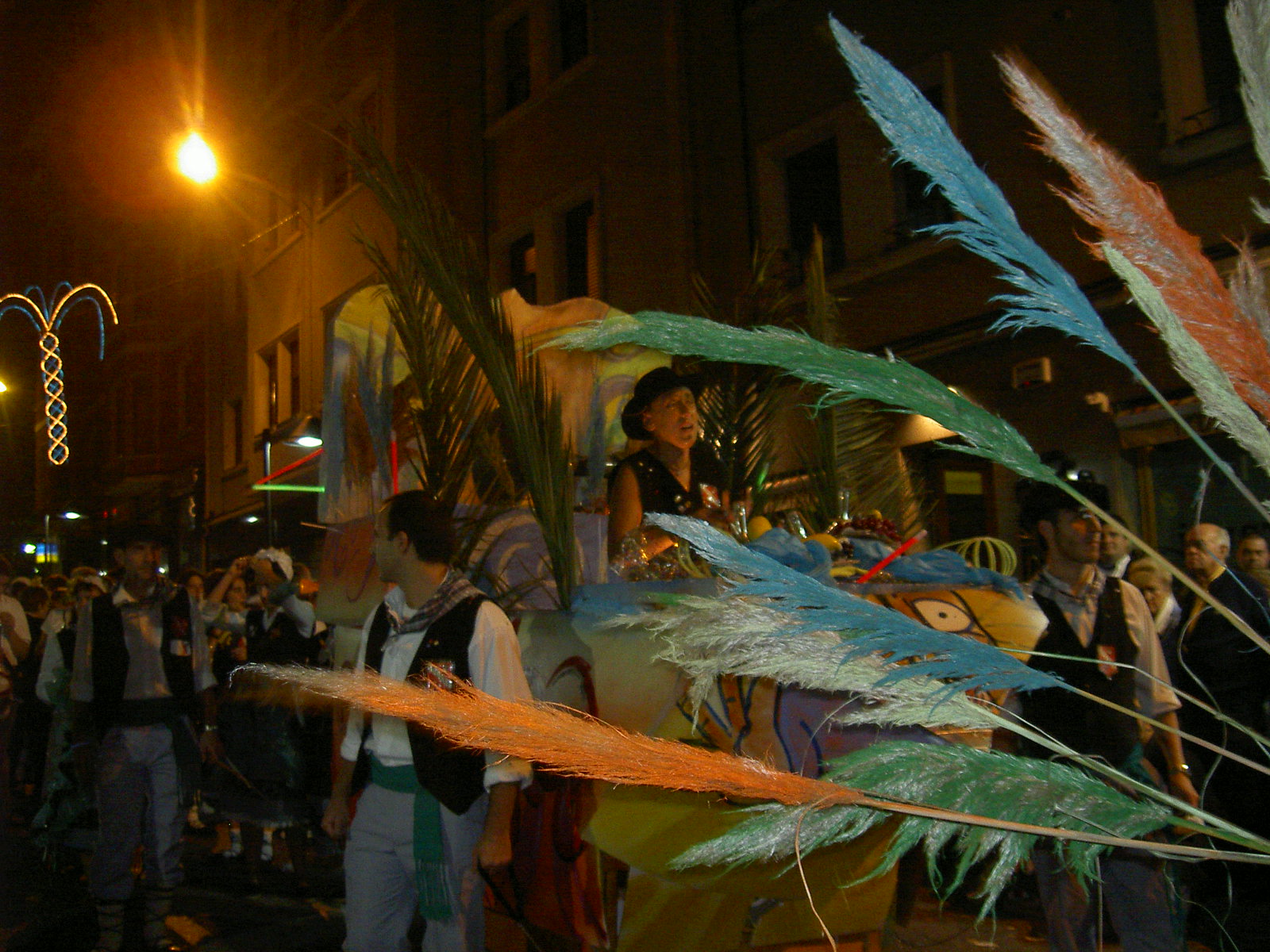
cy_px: 476
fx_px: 1431
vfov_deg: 36.8
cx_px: 635
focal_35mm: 39
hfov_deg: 47.9
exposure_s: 1/59.5
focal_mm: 8
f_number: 2.8
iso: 100
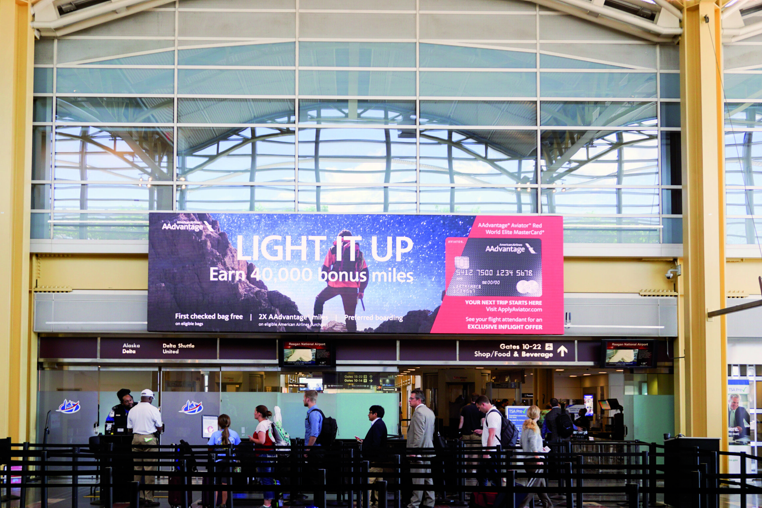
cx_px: 357
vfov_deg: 33.4
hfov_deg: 48.4
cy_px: 282
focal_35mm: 40
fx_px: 847
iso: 200
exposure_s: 1/60
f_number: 4.5
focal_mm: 24
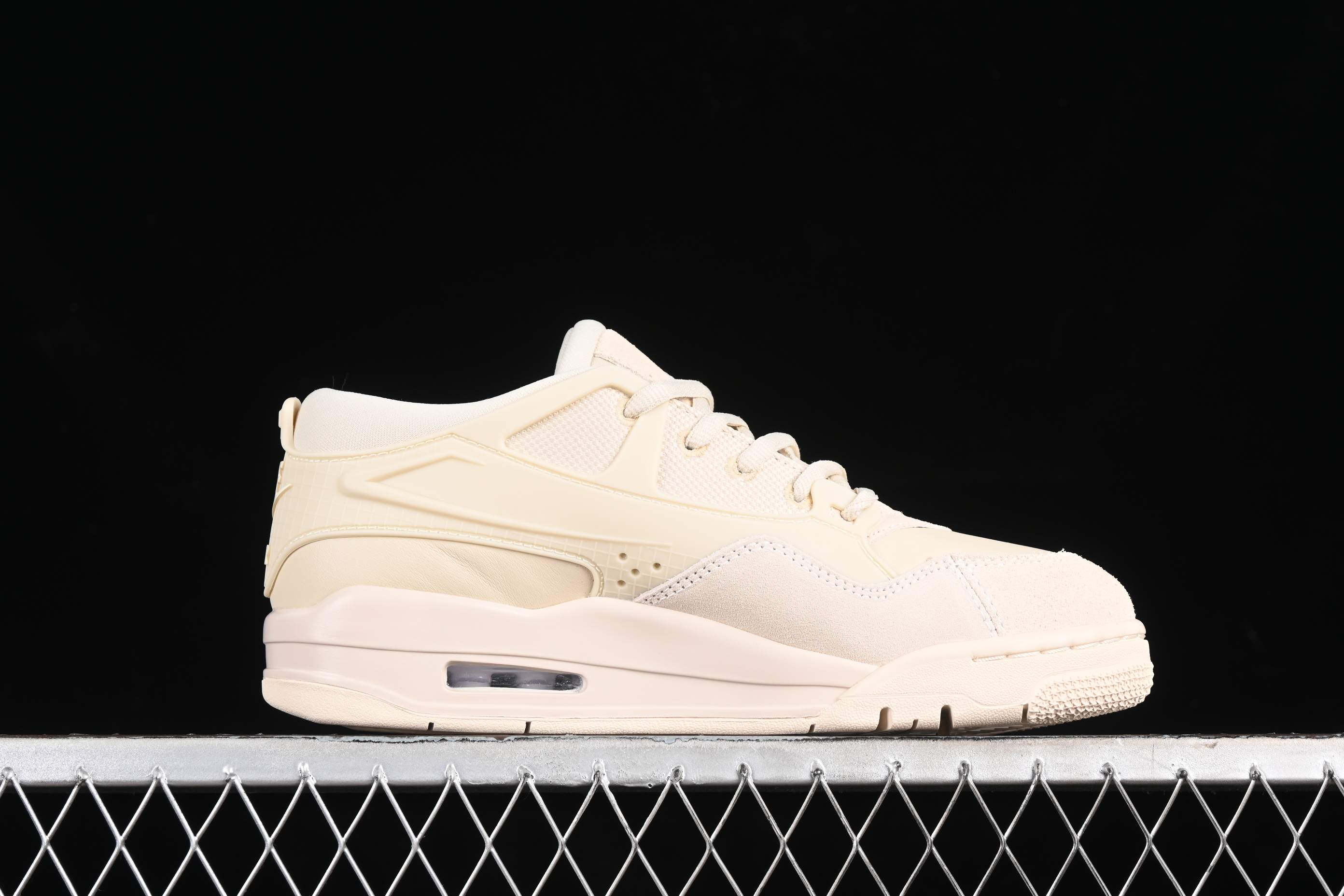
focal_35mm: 75
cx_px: 672
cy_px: 448
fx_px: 2800
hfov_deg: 27.0
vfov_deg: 18.2
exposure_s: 1/60
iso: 160
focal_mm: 50
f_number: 7.1
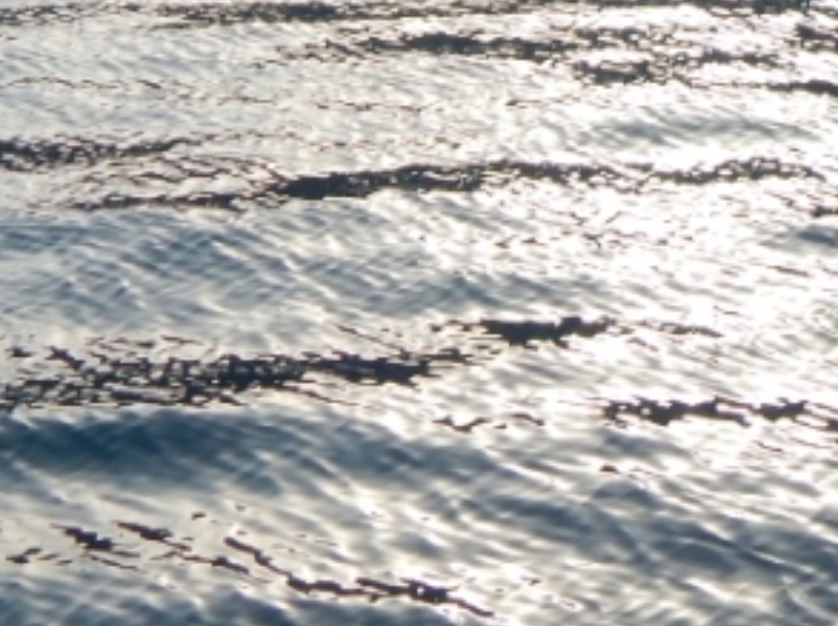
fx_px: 2877
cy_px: -352
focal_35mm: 119
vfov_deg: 11.8
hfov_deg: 15.0
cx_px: 1356
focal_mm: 6.1
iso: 125
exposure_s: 1/1250
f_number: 3.3
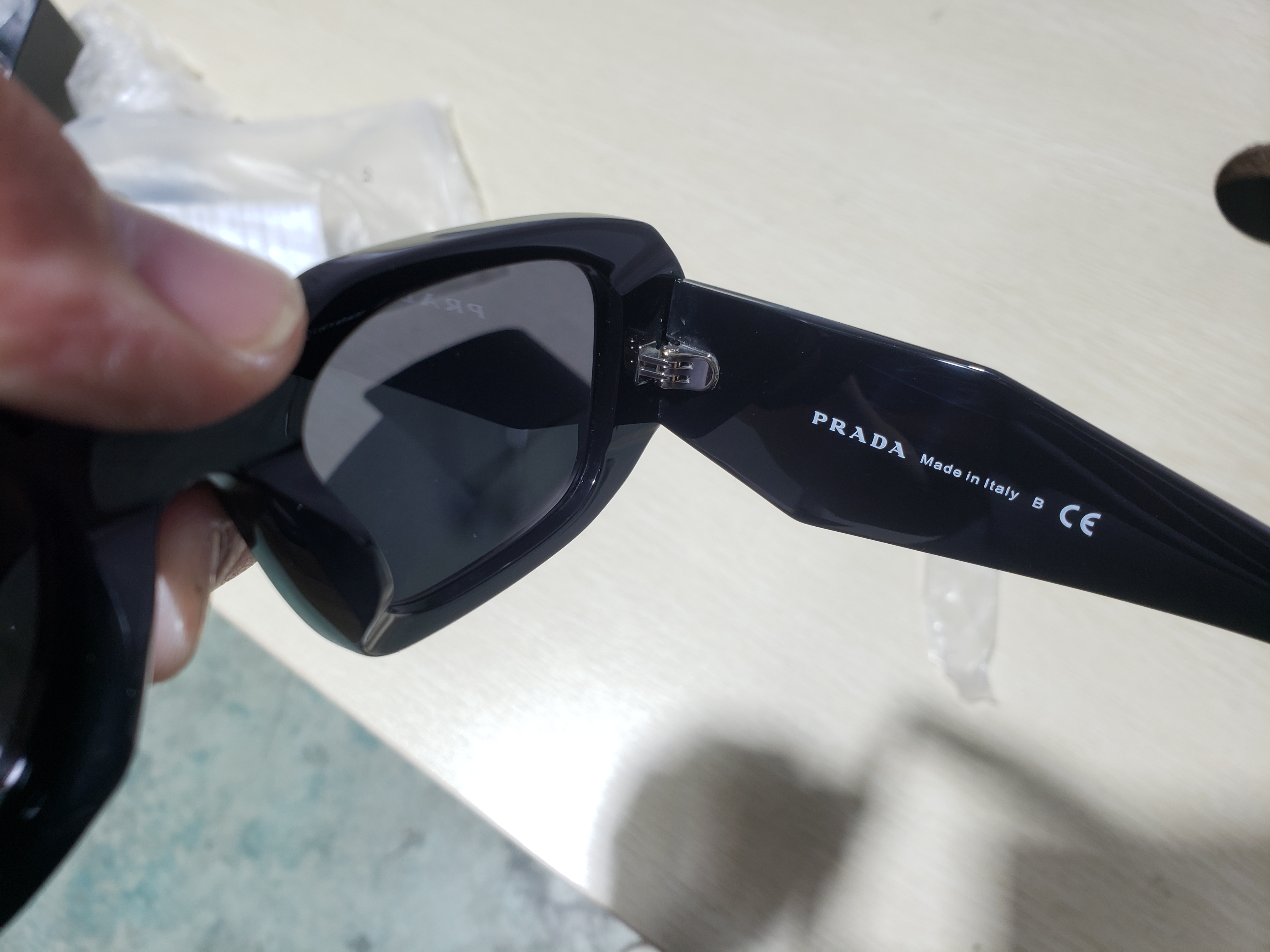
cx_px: 635
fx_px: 954
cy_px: 476
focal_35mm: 26
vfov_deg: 53.1
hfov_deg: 67.3
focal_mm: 4.3
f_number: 2.4
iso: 80
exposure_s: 1/50
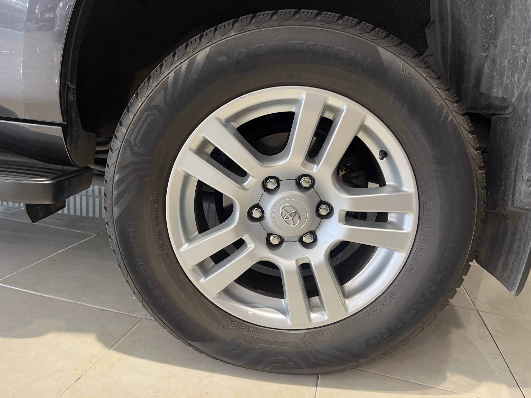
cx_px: 266
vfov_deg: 53.1
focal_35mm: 26
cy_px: 199
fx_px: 399
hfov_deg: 67.3
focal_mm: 5.1
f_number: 1.6
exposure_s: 1/70
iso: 125
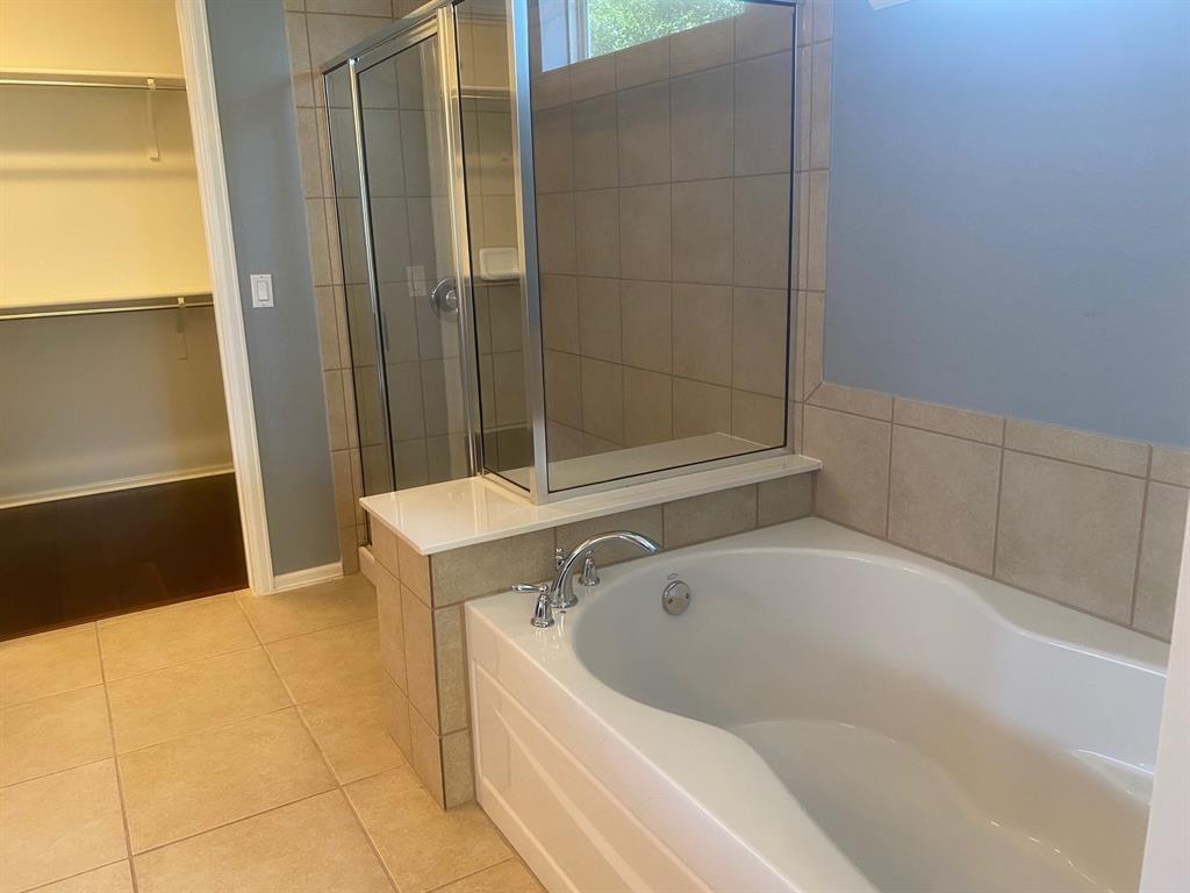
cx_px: 595
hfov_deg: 67.3
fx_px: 894
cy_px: 446
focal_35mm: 26
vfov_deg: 53.1
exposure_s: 1/60
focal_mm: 4.25
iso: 125
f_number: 1.8
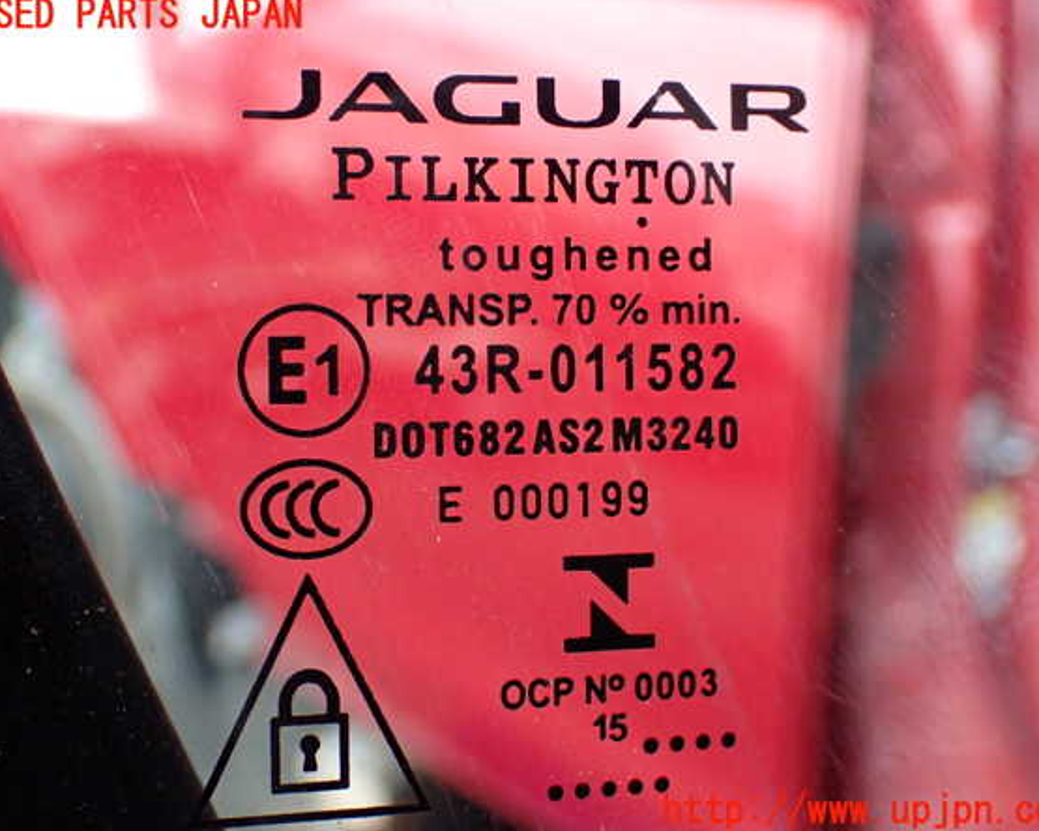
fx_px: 1753
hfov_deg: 33.0
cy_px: 414
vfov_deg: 26.7
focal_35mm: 57
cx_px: 524
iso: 640
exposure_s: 1/200
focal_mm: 9.65
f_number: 3.3
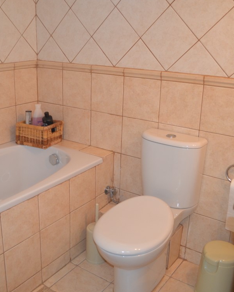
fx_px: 337
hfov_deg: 38.1
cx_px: 91
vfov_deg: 46.8
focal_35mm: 39
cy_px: 145
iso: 900
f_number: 3.5
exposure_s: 1/60
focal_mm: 18
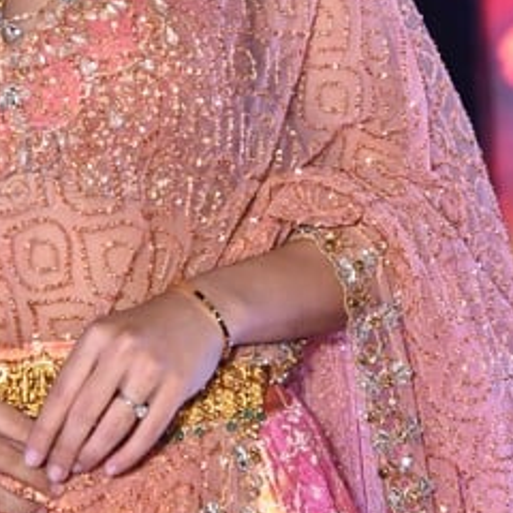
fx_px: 3705
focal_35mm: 221
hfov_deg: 7.9
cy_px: 130
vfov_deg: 7.9
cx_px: 81
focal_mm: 65
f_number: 4
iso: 2000
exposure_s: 1/125
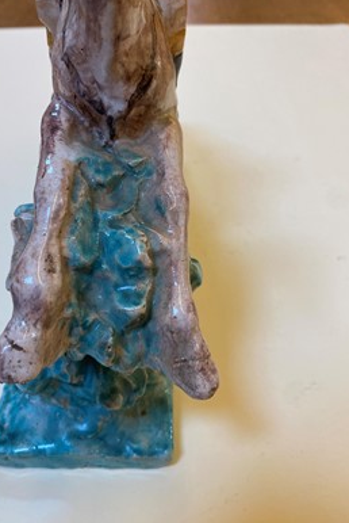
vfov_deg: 65.4
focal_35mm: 28
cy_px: 255
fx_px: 406
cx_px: 153
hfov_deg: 46.4
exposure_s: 1/100
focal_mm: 4.25
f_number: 1.8
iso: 125
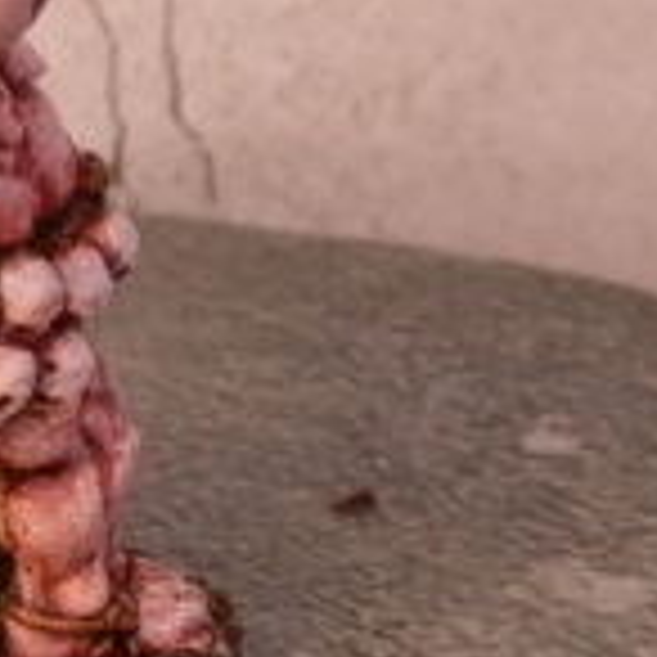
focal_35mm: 91
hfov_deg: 18.3
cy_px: 274
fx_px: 1954
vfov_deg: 19.1
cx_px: -94
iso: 400
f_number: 3.1
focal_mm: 5
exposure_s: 1/100
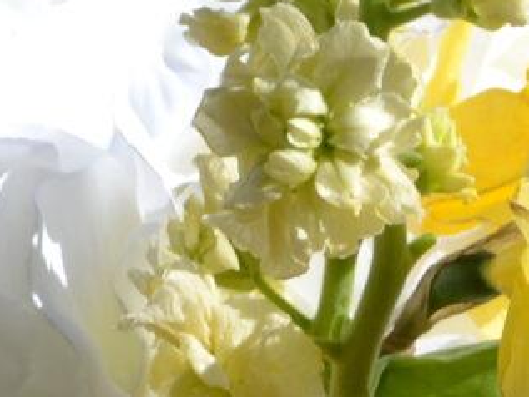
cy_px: 676
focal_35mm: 349
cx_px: 369
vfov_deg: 4.2
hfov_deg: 5.7
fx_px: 5335
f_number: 7.1
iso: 100
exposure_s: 1/200
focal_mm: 30
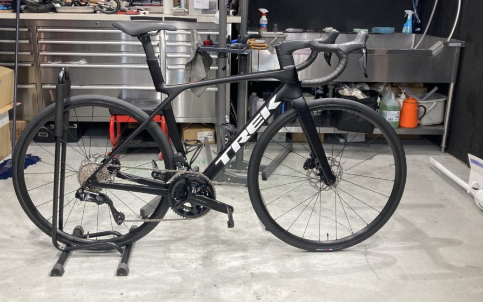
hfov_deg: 56.6
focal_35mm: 34
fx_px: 448
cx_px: 220
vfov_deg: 37.1
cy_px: 112
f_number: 1.8
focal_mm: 3.99
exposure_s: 1/50
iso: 80
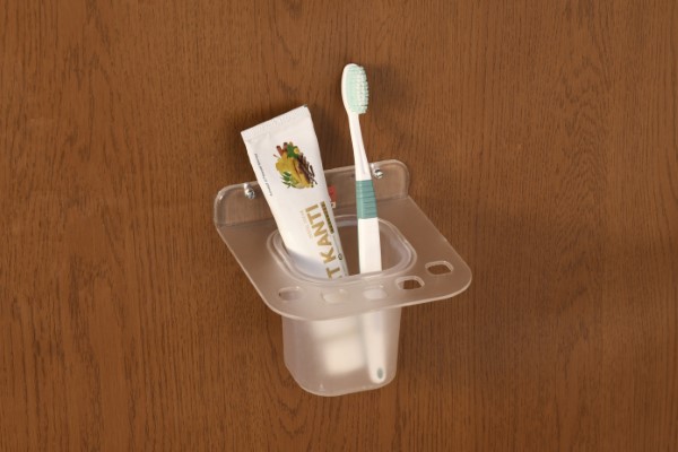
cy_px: 226
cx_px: 339
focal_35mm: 127
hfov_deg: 16.1
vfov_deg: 10.8
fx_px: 2392
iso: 1000
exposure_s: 1/2
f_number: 13
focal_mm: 85
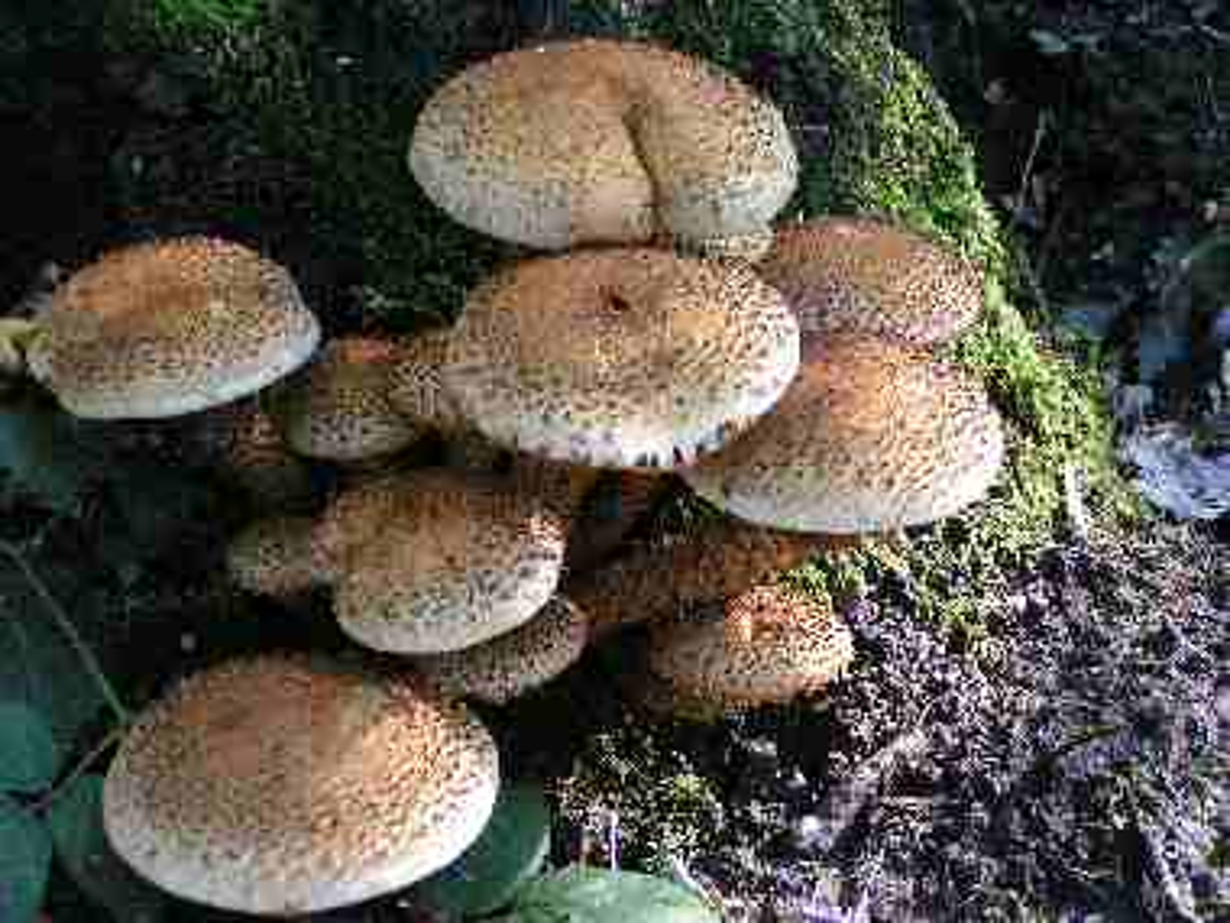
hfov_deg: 21.5
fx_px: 3233
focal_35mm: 91
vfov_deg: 16.2
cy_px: 462
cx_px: 615
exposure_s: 1/40
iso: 200
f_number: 3.2
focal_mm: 13.9
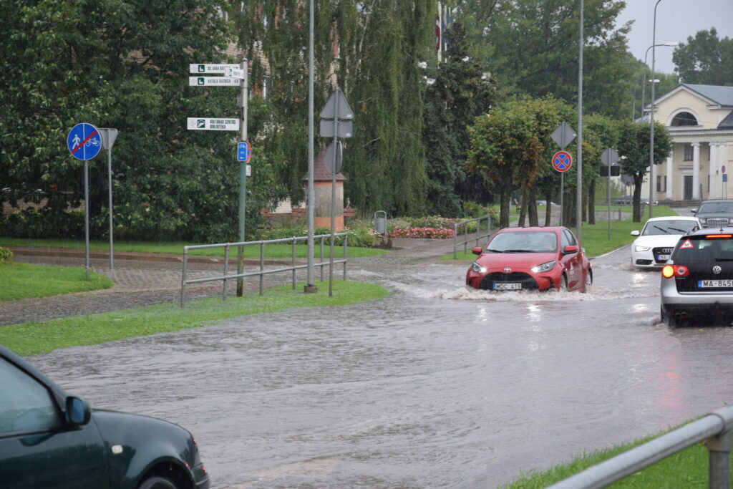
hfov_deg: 19.5
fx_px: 2138
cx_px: 366
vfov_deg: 13.0
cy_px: 244
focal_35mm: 105
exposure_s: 1/250
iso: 720
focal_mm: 70
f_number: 5.3
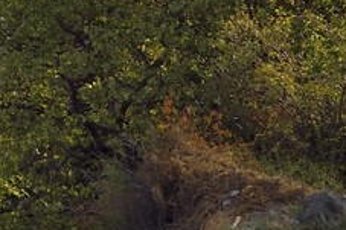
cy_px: 85
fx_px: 2305
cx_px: -758
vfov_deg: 5.7
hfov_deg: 7.4
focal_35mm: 240
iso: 200
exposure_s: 1/500
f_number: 9
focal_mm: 34
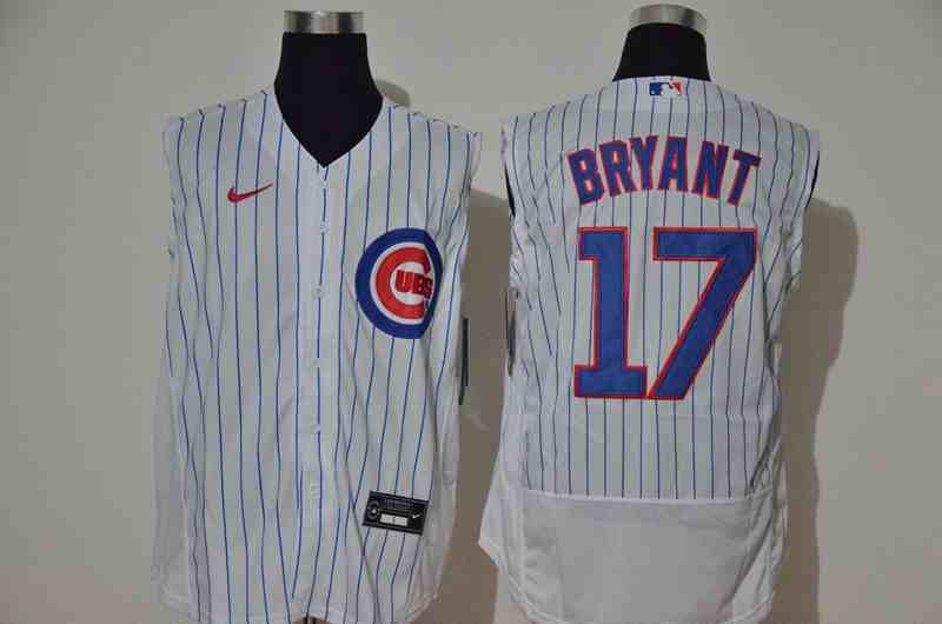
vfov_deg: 18.1
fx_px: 1959
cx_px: 471
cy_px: 312
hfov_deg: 27.0
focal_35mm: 75
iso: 4000
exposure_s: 1/50
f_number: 4.8
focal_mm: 50
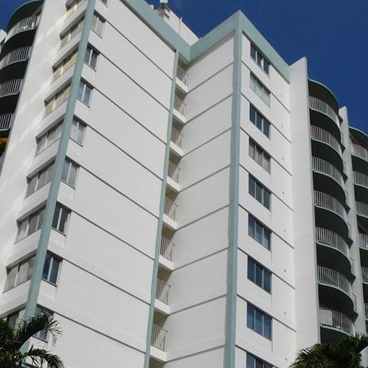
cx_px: 172
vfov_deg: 33.6
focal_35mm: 48
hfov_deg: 35.3
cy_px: 327
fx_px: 577
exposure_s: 1/1500
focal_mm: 4
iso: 125
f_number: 6
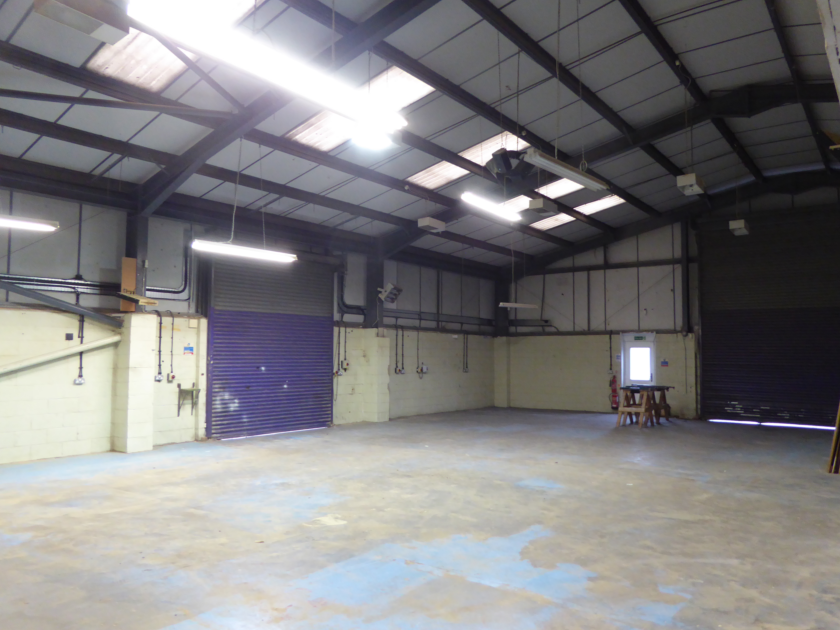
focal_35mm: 26
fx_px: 631
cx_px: 434
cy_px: 319
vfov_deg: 53.1
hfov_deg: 67.3
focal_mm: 4.3
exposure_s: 1/13
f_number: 3.3
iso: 400
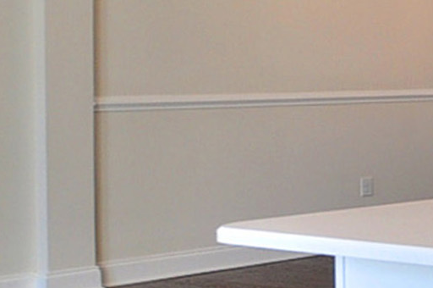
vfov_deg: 16.3
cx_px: 1176
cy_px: 71
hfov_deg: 13.0
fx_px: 997
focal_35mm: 83
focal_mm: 10
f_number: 4.5
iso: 250
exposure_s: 1/60
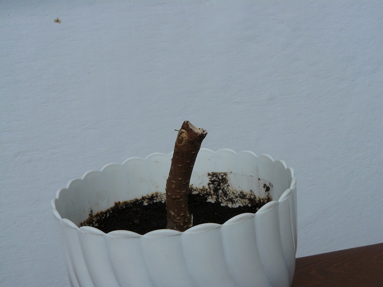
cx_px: 192
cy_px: 144
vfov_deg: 39.7
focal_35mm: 36
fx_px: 398
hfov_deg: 51.4
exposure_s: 1/400
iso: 100
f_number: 5.6
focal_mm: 6
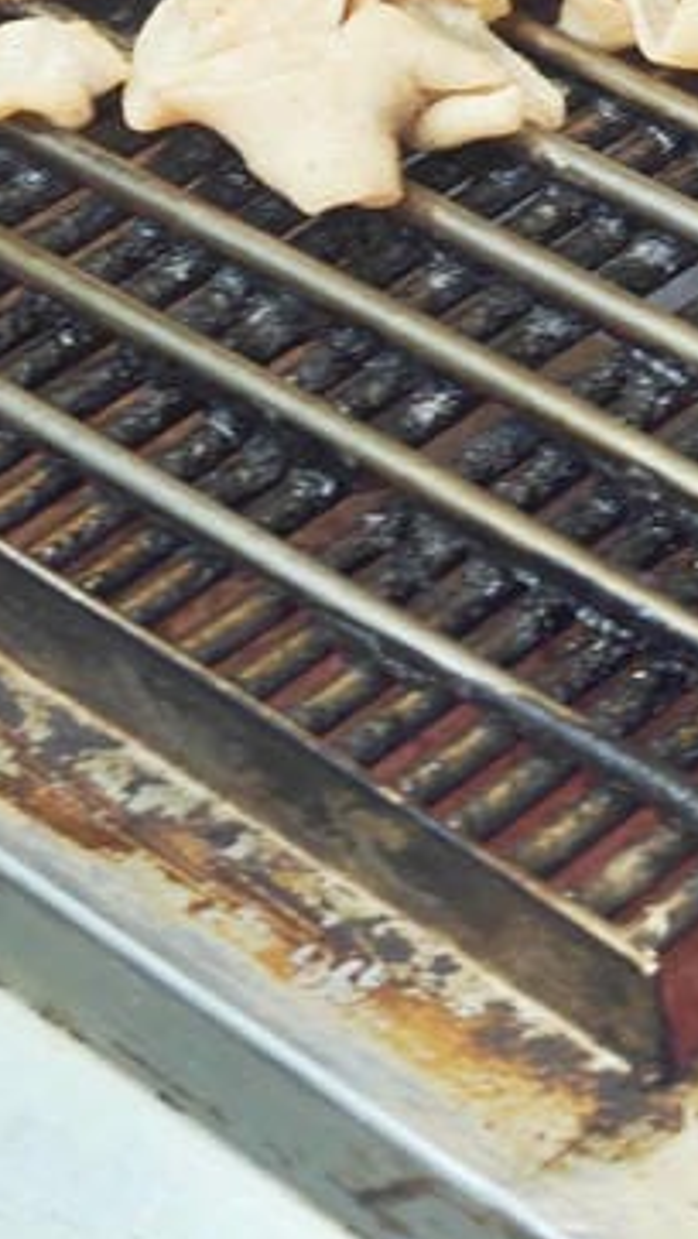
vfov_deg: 12.6
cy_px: -246
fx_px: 5454
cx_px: 489
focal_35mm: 166
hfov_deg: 7.3
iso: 404
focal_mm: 8.72
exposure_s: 1/40
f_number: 1.63
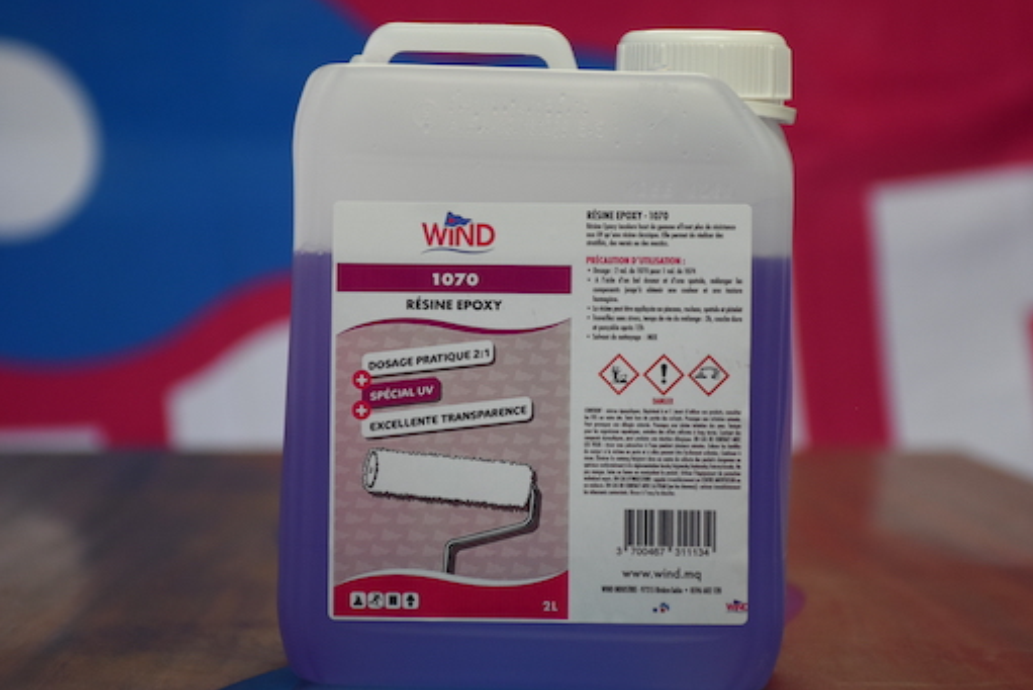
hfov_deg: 12.9
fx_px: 4581
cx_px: 513
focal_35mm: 160
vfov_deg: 8.6
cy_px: 307
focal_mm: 85
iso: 640
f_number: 5.3
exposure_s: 1/60
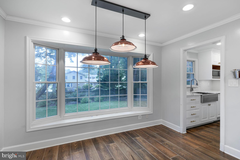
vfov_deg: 70.4
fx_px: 113
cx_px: 120
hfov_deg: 93.3
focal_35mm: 17
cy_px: 80
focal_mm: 17
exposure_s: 1/25
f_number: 8
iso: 200
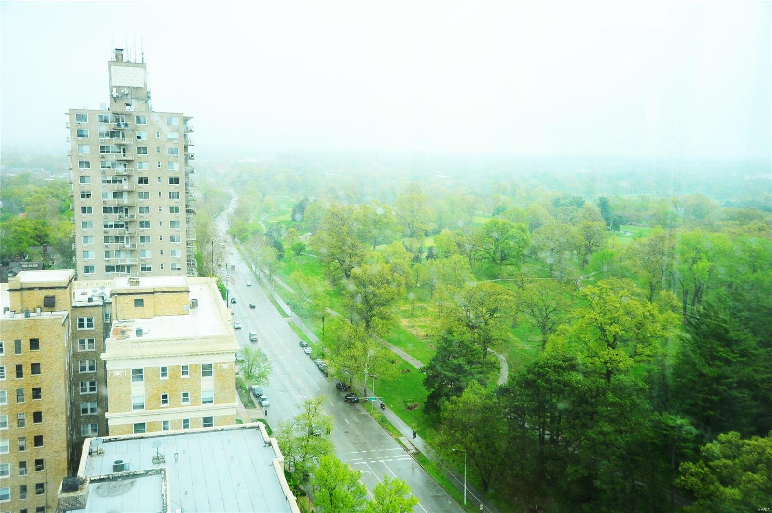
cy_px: 256
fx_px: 1071
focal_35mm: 50
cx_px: 386
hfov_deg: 39.6
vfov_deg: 26.9
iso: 2500
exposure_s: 1/500
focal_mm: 50
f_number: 13
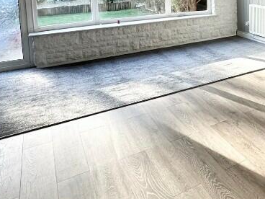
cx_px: 289
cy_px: -3
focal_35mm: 39
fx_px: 299
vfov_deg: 33.5
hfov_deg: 39.4
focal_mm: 2.22
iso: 80
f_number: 2.2
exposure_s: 1/99
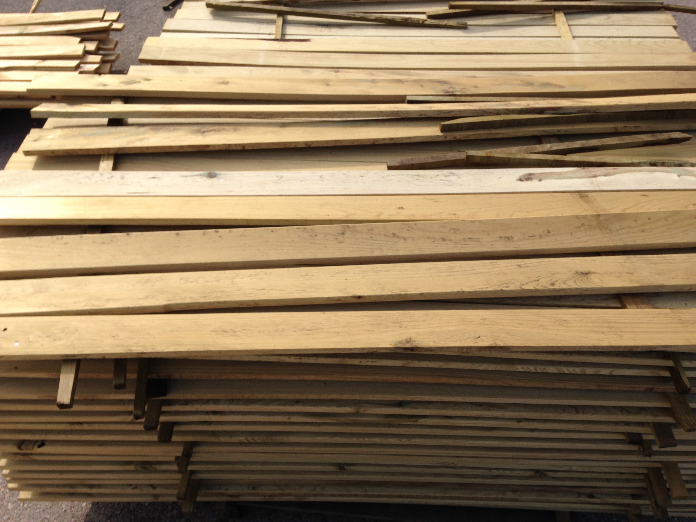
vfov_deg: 42.9
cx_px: 348
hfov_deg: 55.4
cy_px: 261
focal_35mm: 33
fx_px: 664
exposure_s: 1/968
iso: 50
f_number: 2.4
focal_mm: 4.12
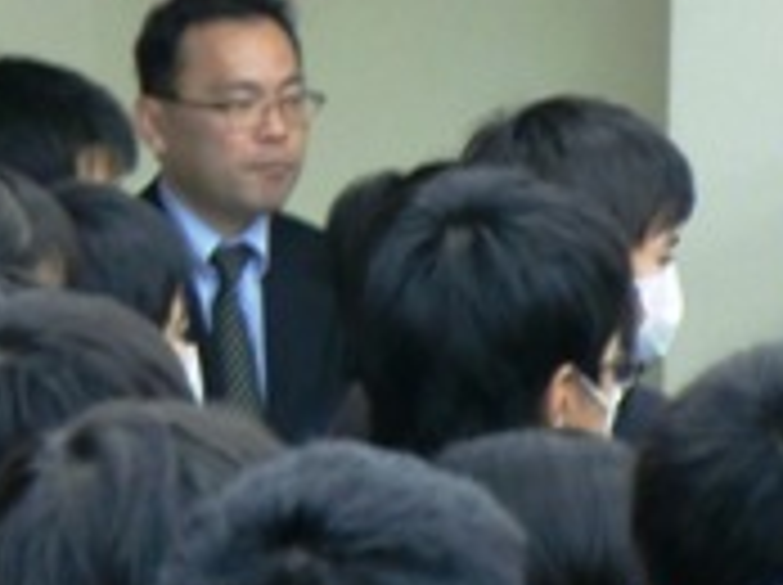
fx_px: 13960
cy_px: -40
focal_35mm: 618
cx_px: 256
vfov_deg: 2.4
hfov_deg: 3.2
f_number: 5.8
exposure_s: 1/13
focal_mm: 43
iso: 400
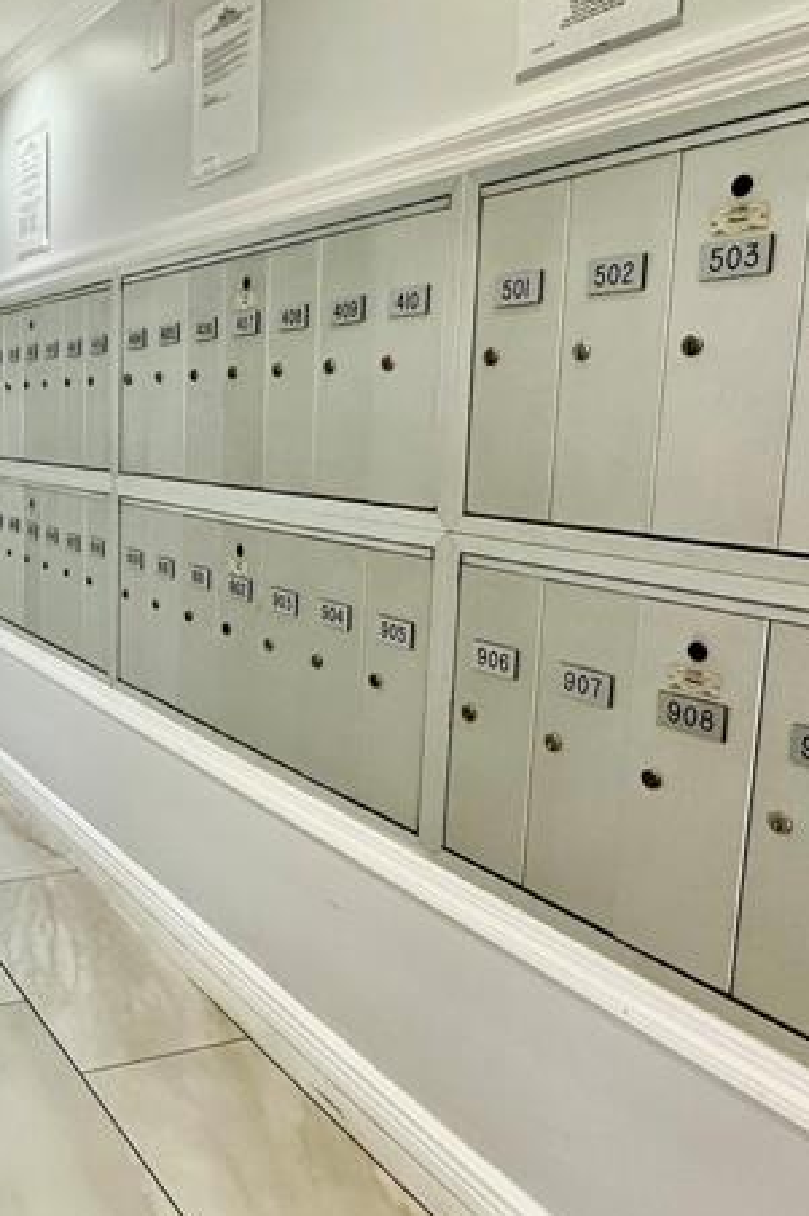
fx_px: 1113
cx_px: -75
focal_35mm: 33
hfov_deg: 34.6
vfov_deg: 57.2
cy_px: 584
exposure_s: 1/120
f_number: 2.2
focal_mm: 2.22
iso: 250
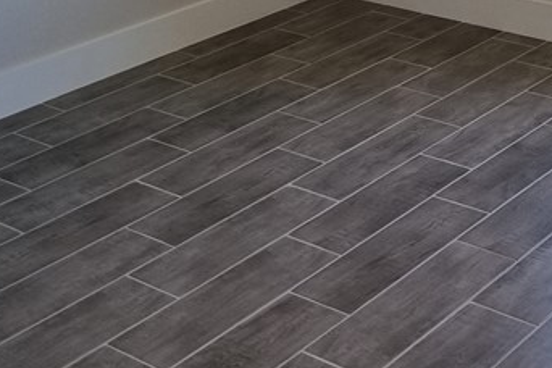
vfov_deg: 16.0
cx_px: 468
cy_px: -107
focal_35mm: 81
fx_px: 1242
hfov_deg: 24.5
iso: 100
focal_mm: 5.4
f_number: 1.8
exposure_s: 1/120
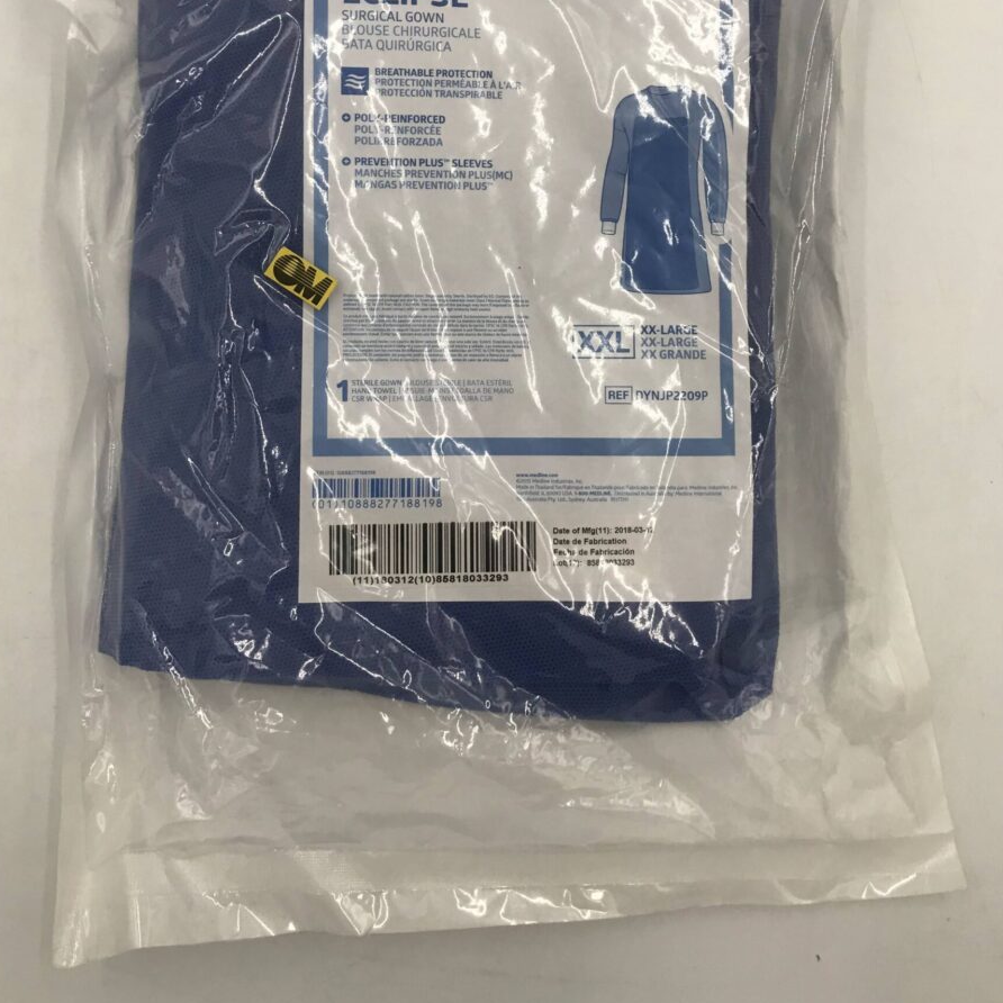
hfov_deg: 44.9
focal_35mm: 37
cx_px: 477
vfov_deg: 44.2
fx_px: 1213
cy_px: 327
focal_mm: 3.99
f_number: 1.8
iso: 25
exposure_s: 1/40
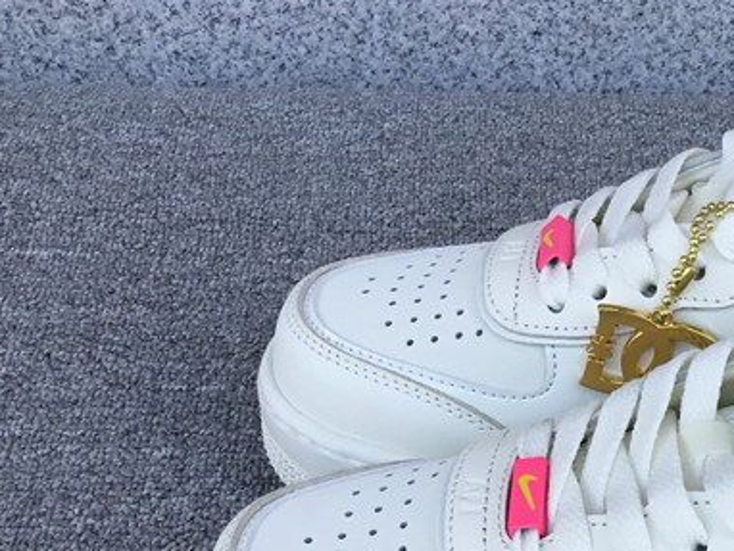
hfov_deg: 25.6
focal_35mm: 73
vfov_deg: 19.7
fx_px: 1549
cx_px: 690
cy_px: 535
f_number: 2.4
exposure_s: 1/418
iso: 25
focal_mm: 3.3
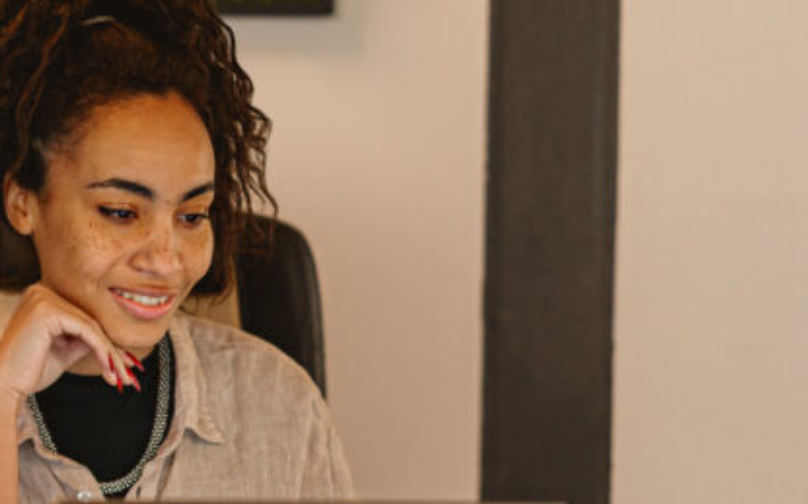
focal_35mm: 88
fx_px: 1937
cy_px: 275
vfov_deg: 14.8
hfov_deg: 22.4
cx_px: -51
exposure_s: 1/200
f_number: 1.4
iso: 400
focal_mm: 35
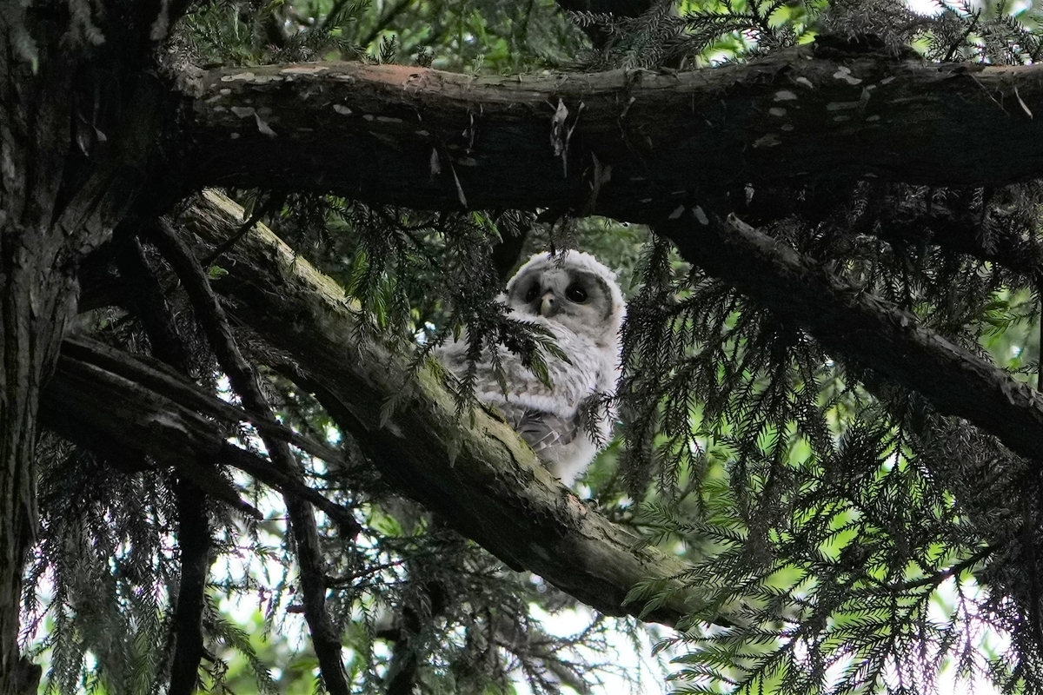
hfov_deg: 6.9
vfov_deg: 4.6
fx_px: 8691
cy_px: 348
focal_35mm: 300
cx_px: 522
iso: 800
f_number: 6.3
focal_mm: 200
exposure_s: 1/160
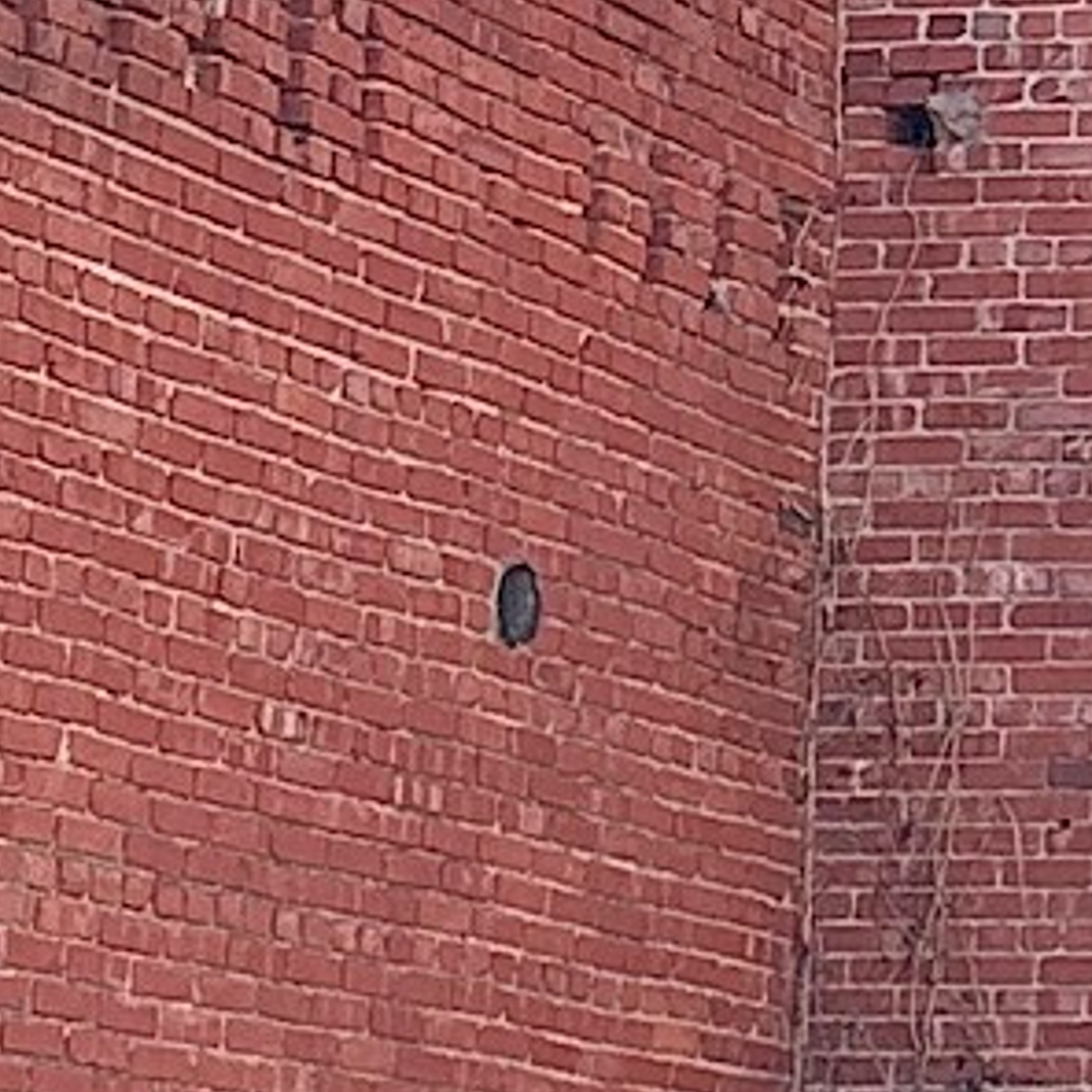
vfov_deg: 11.7
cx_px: 2095
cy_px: 627
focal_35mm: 149
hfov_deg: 10.8
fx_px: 5318
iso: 64
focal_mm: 5.96
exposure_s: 1/1364
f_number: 1.6
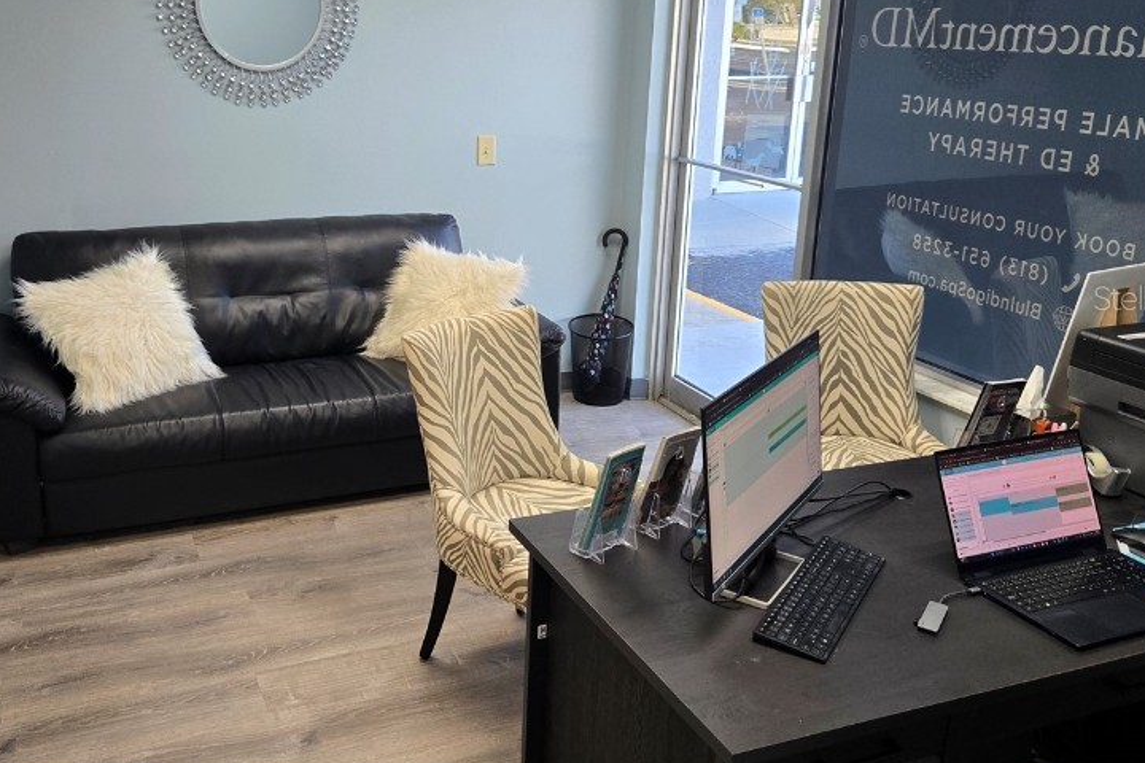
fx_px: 1081
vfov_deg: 38.7
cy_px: 297
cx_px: 429
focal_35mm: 34
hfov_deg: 55.2
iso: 125
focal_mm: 5.4
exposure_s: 1/120
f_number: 1.8
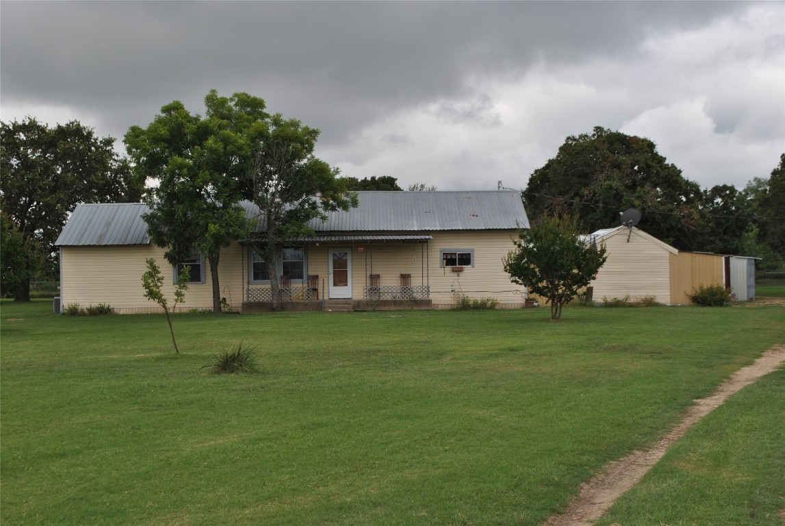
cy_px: 263
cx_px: 392
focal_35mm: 57
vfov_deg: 23.8
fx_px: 1244
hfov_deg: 35.0
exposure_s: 1/200
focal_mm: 38
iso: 100
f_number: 9
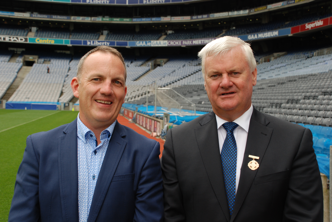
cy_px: 111
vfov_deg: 25.8
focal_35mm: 52
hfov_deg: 37.8
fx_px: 485
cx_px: 166
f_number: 6.3
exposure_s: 1/160
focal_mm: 35
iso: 250
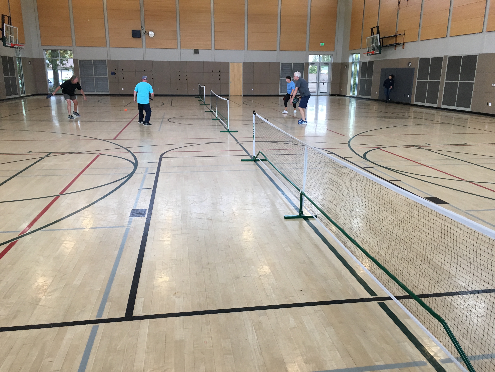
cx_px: 248
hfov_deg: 61.7
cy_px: 186
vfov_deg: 48.2
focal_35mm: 29
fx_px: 415
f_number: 2.2
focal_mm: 4.15
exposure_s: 1/30
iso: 40
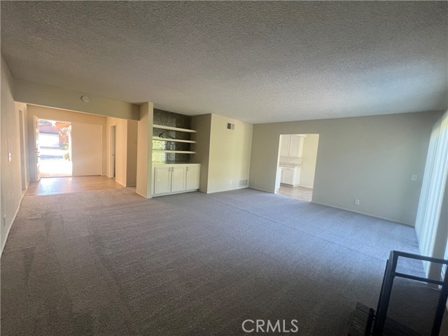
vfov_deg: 89.9
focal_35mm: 13
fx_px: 168
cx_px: 224
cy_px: 168
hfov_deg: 106.2
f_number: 1.8
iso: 250
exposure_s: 1/120
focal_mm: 1.57
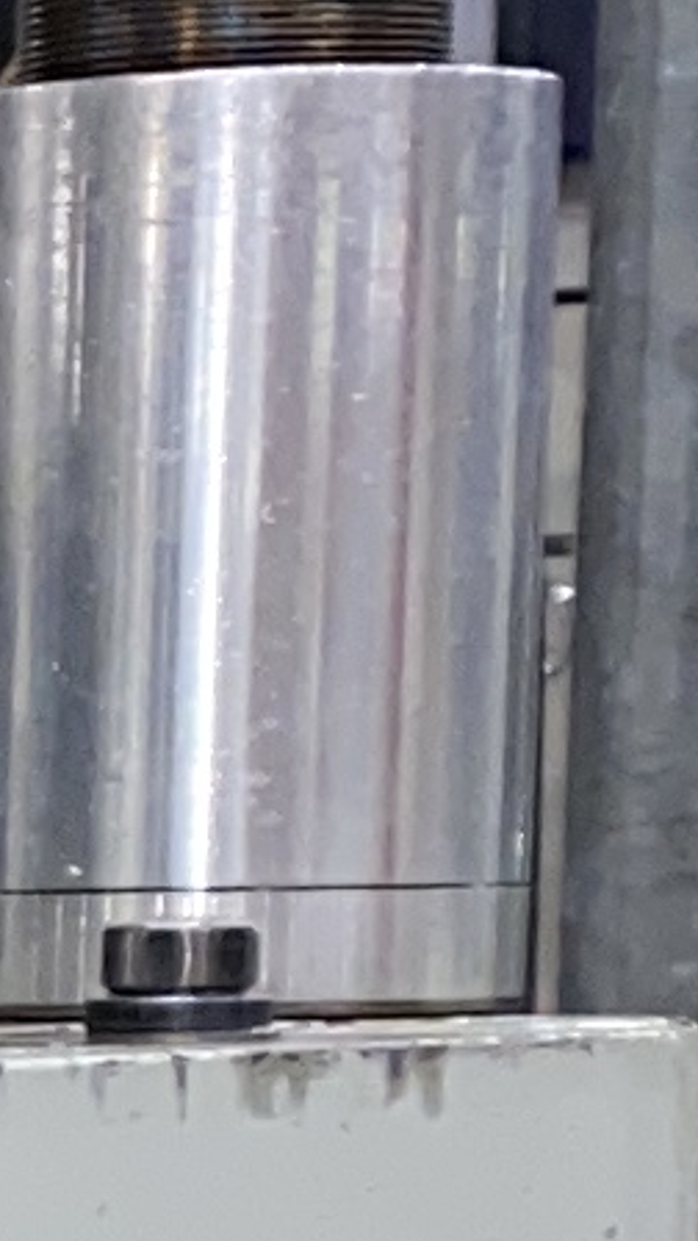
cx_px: -2983
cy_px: 2102
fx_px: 8390
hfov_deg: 4.1
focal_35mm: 255
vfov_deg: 8.2
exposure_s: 1/20
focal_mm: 4.25
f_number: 1.8
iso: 32
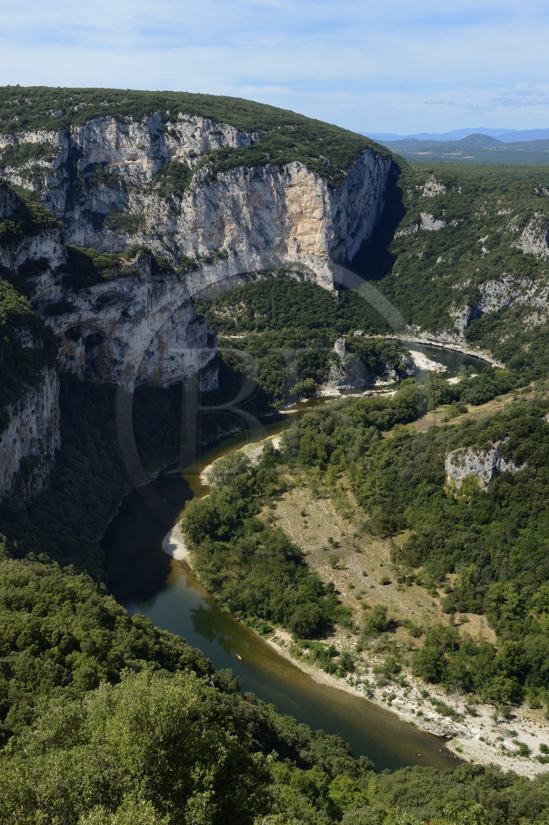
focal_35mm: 40
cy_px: 412
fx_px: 916
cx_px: 274
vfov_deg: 48.5
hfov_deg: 33.4
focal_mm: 40
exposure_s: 1/200
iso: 200
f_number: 11
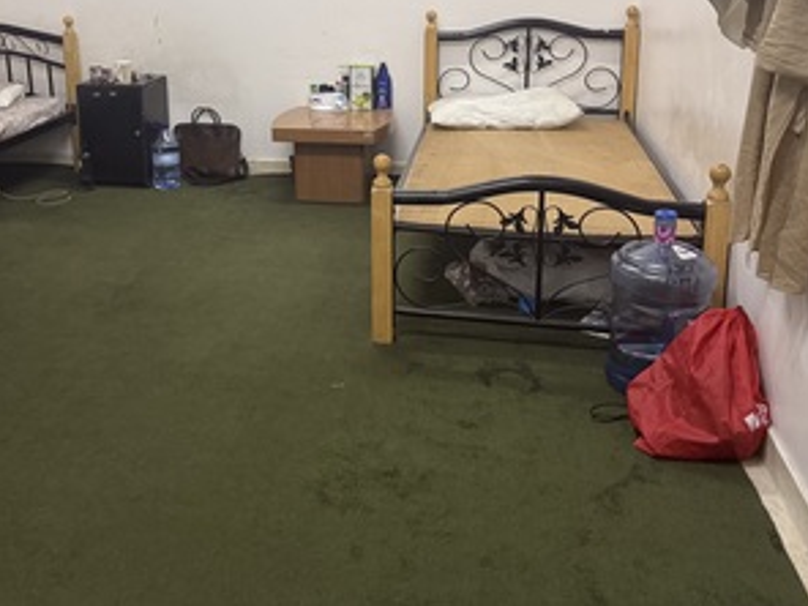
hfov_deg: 49.3
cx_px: 269
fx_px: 864
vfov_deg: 37.6
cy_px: 143
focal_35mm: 37
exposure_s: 1/60
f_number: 1.78
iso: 400
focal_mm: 6.76
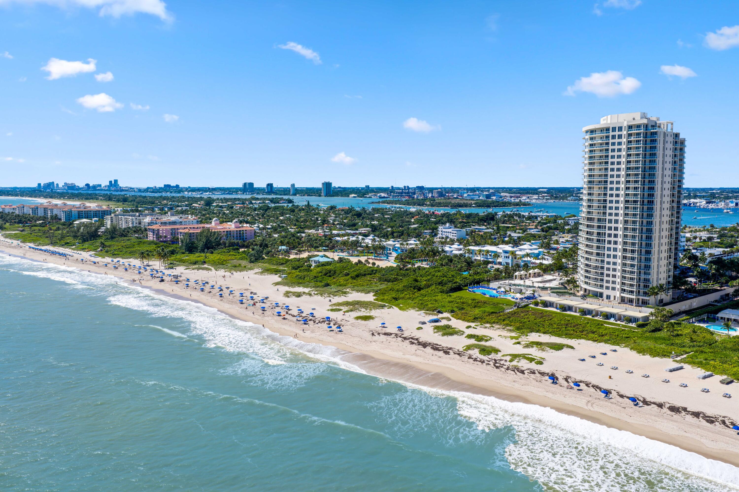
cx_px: 370
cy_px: 246
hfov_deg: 65.5
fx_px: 575
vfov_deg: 46.4
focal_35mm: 28
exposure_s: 1/320
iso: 100
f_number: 5
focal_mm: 14.45
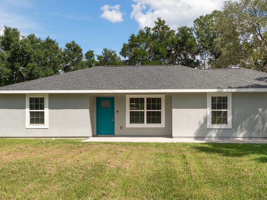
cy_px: 119
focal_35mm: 38
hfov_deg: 49.4
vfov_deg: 38.0
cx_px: 150
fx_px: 290
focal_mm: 21.9
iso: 400
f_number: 8
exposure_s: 1/2000
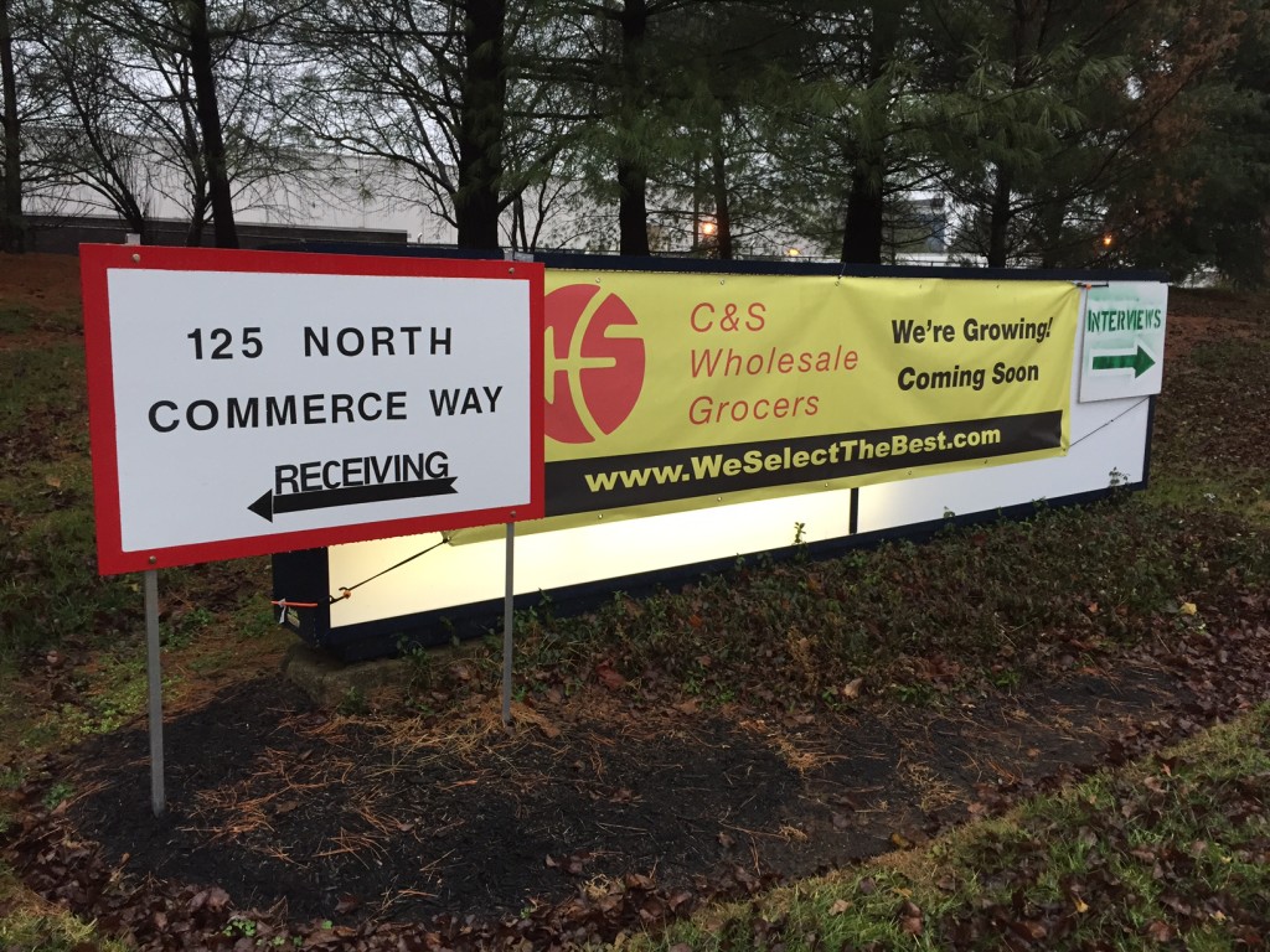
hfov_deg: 61.7
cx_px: 635
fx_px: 1064
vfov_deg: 48.2
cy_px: 476
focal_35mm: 29
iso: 40
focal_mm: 4.15
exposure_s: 1/30
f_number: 2.2
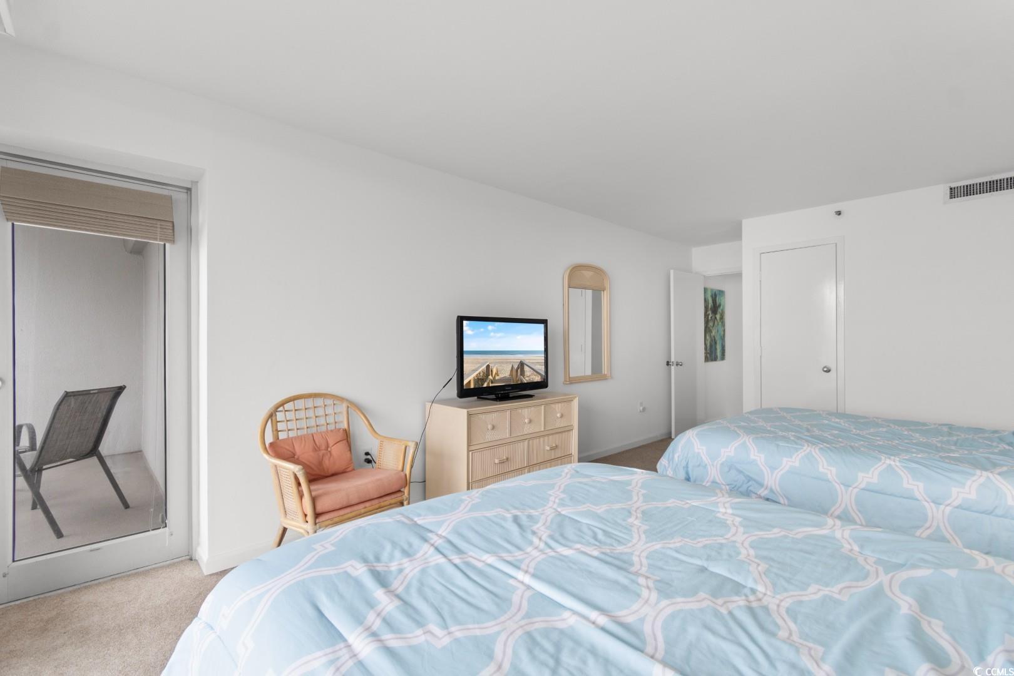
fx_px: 422
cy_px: 338
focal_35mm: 15
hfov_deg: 100.4
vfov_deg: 77.3
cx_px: 507
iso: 100
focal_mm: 10
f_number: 4.5
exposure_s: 1/3
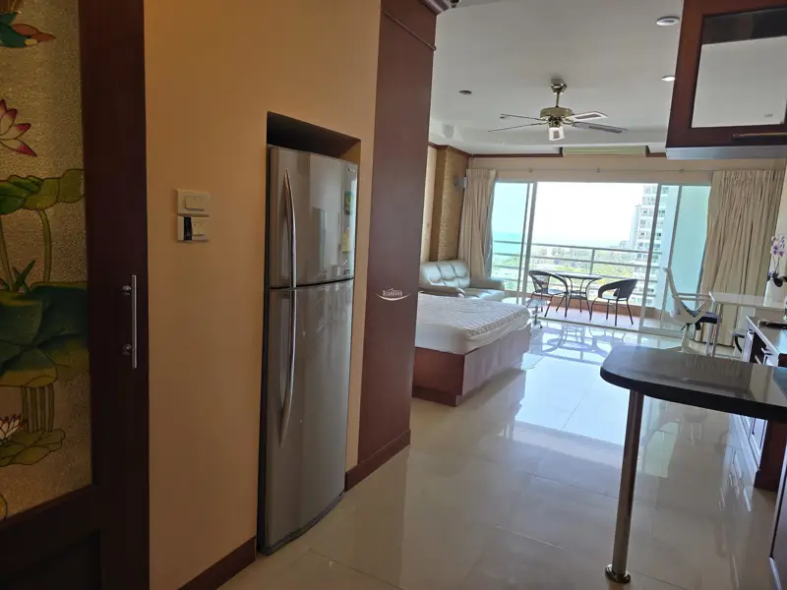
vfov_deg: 58.9
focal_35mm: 23
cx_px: 394
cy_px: 295
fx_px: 523
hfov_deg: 73.9
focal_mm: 6.3
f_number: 1.7
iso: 40
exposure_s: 1/100
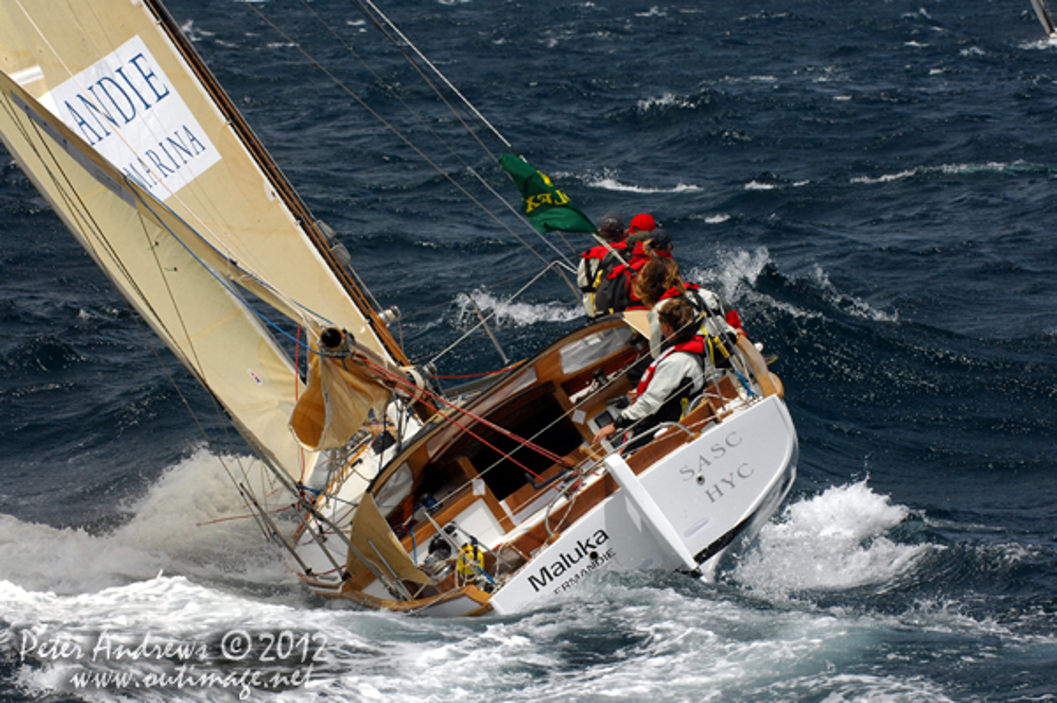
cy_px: 352
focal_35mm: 202
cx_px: 528
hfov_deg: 10.2
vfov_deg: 6.8
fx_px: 5941
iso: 400
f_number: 8.5
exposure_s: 1/1000
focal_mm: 135
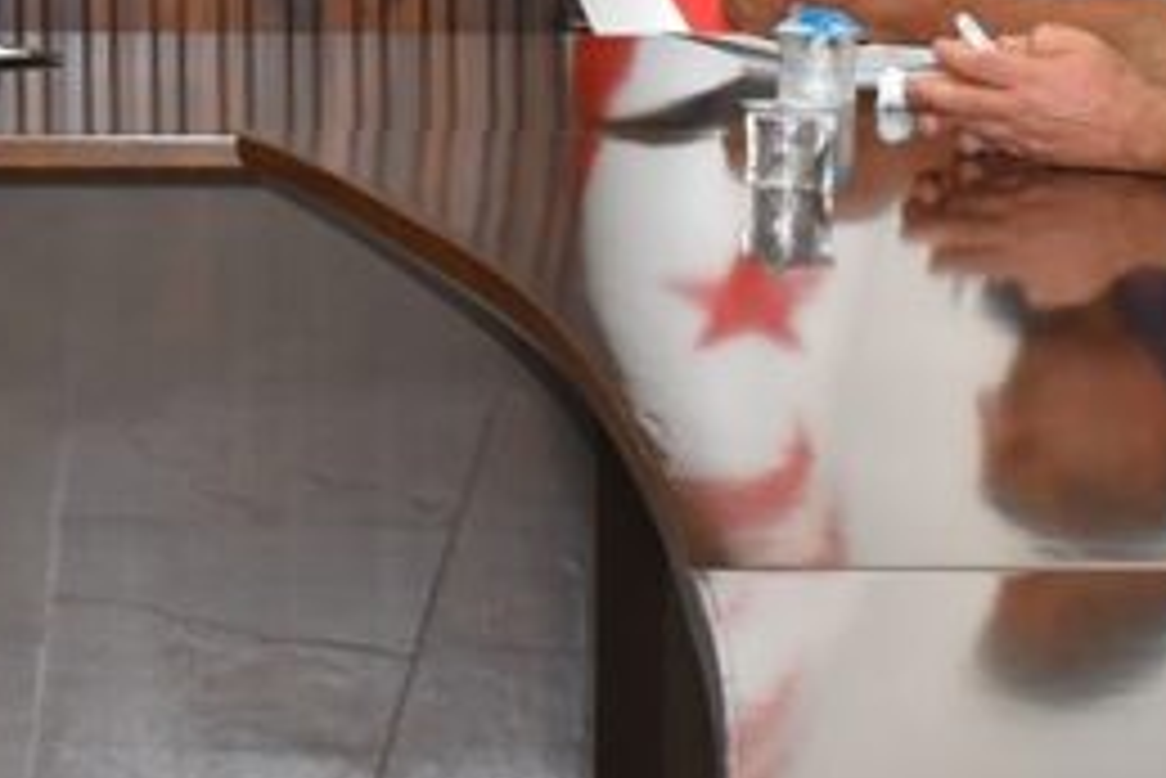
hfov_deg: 10.6
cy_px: -25
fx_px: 6157
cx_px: -279
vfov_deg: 7.2
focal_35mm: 190
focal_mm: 32
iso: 800
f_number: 5
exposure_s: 1/100
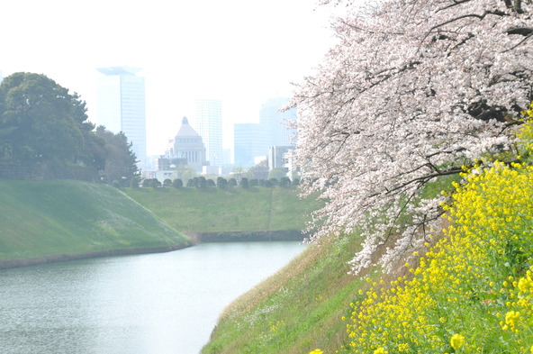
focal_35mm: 120
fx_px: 1774
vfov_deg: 11.4
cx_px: 266
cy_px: 177
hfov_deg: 17.1
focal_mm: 80
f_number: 11
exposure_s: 1/60
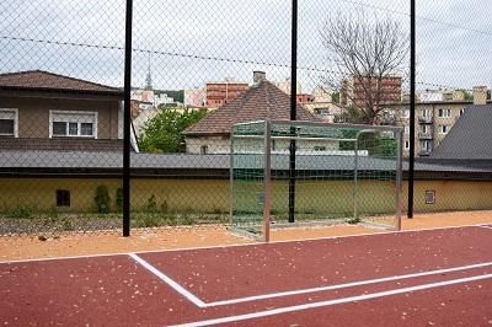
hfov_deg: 53.2
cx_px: 246
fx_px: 492
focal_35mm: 36
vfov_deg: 36.8
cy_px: 164
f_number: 2.8
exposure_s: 1/800
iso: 110
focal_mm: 24
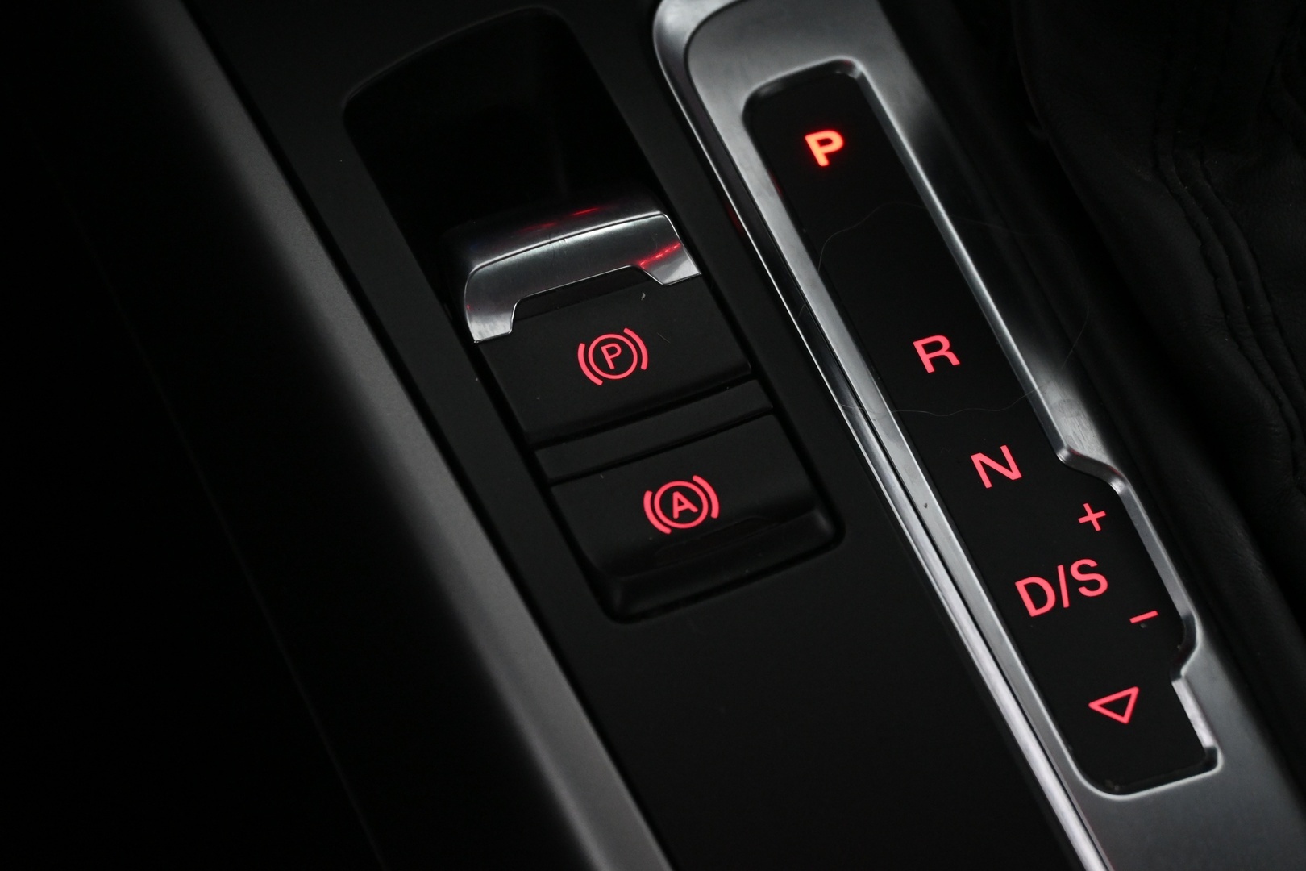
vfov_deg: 23.2
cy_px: 436
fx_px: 2122
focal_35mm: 58
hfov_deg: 34.2
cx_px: 653
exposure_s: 1/60
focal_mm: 39
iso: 3200
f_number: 5.6
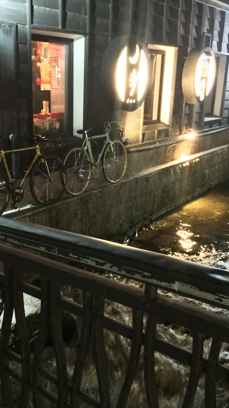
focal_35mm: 38
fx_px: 410
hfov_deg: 31.0
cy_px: 222
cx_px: 77
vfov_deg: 52.7
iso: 1000
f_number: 2.2
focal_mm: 4.15
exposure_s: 1/15
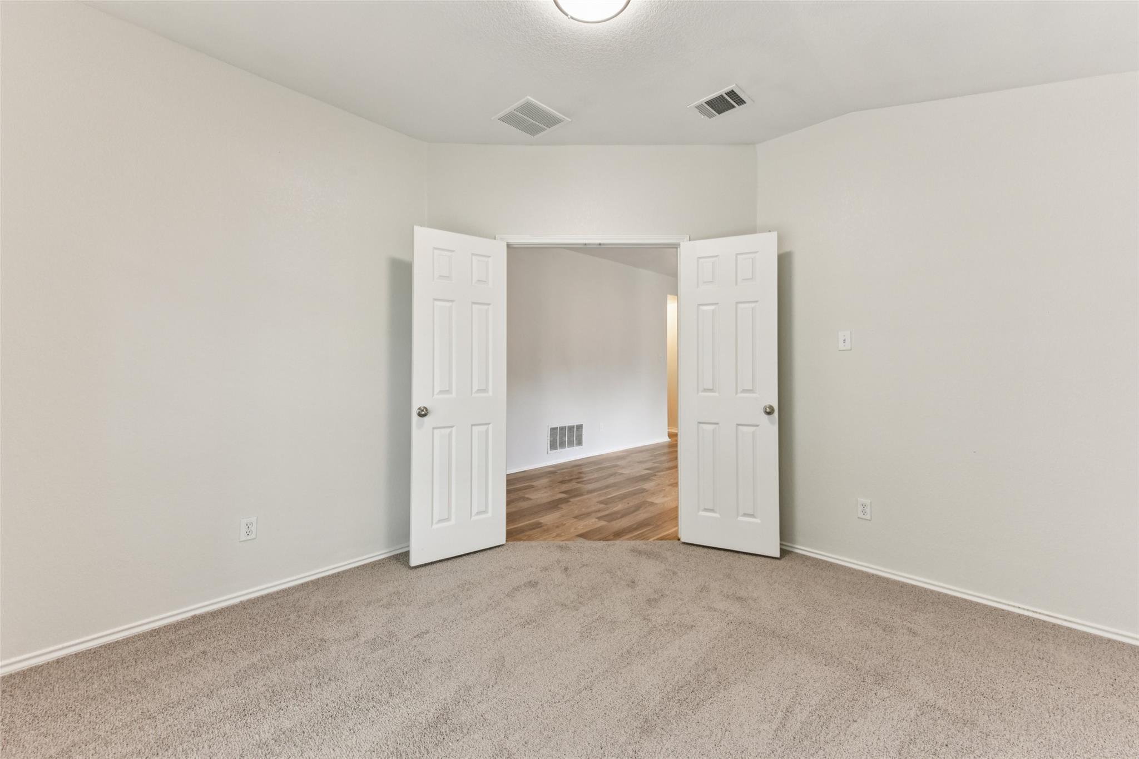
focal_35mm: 14
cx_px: 570
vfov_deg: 81.2
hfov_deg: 104.3
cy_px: 380
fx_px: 443
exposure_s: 1/40
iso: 800
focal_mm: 14
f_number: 8
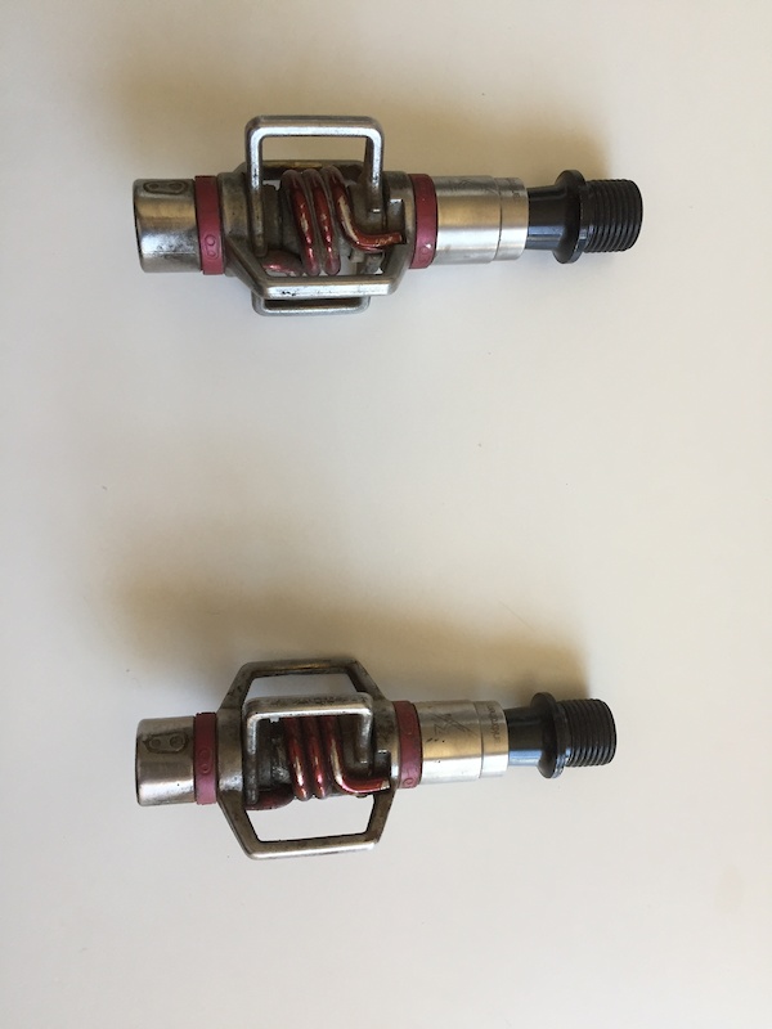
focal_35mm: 29
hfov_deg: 48.2
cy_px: 514
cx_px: 386
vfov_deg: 61.7
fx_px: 862
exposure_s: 1/30
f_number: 2.2
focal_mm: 4.15
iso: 40
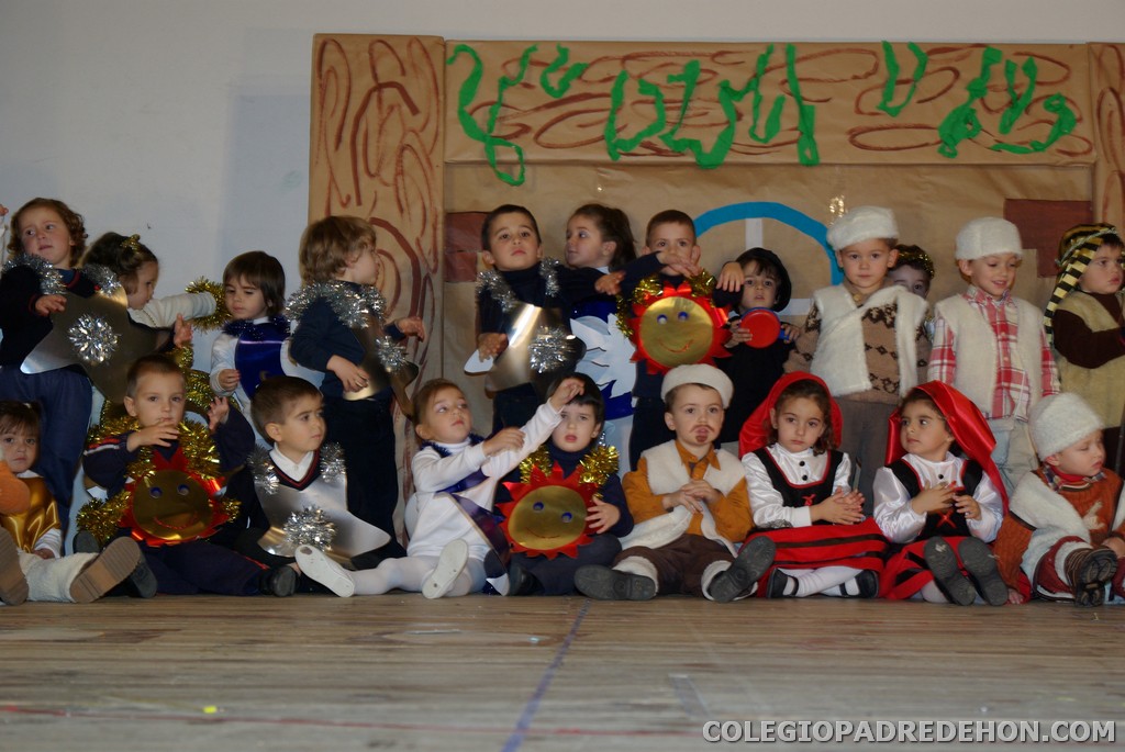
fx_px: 1877
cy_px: 376
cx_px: 562
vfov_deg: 22.7
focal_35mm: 60
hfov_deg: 33.4
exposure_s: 1/60
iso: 400
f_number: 5.6
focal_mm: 40
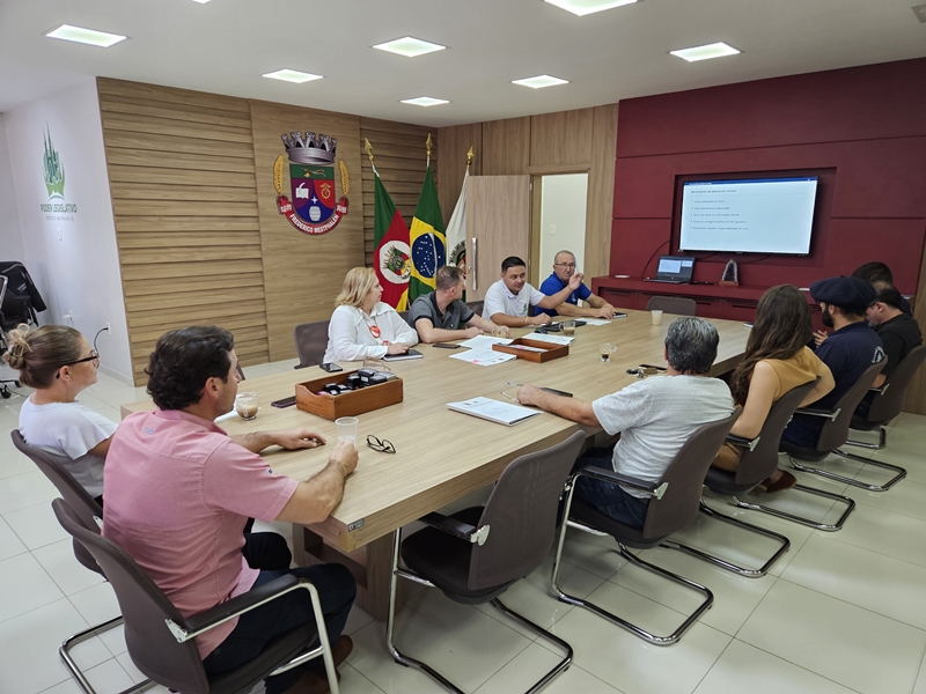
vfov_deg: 58.9
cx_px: 463
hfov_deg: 73.9
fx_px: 615
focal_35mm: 23
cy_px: 347
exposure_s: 1/120
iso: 320
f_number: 1.8
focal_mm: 5.4
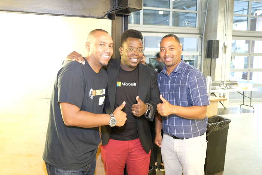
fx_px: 233
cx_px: 131
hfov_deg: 58.7
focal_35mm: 32
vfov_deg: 41.1
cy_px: 88
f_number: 3.2
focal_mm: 21.4
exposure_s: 1/6
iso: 800
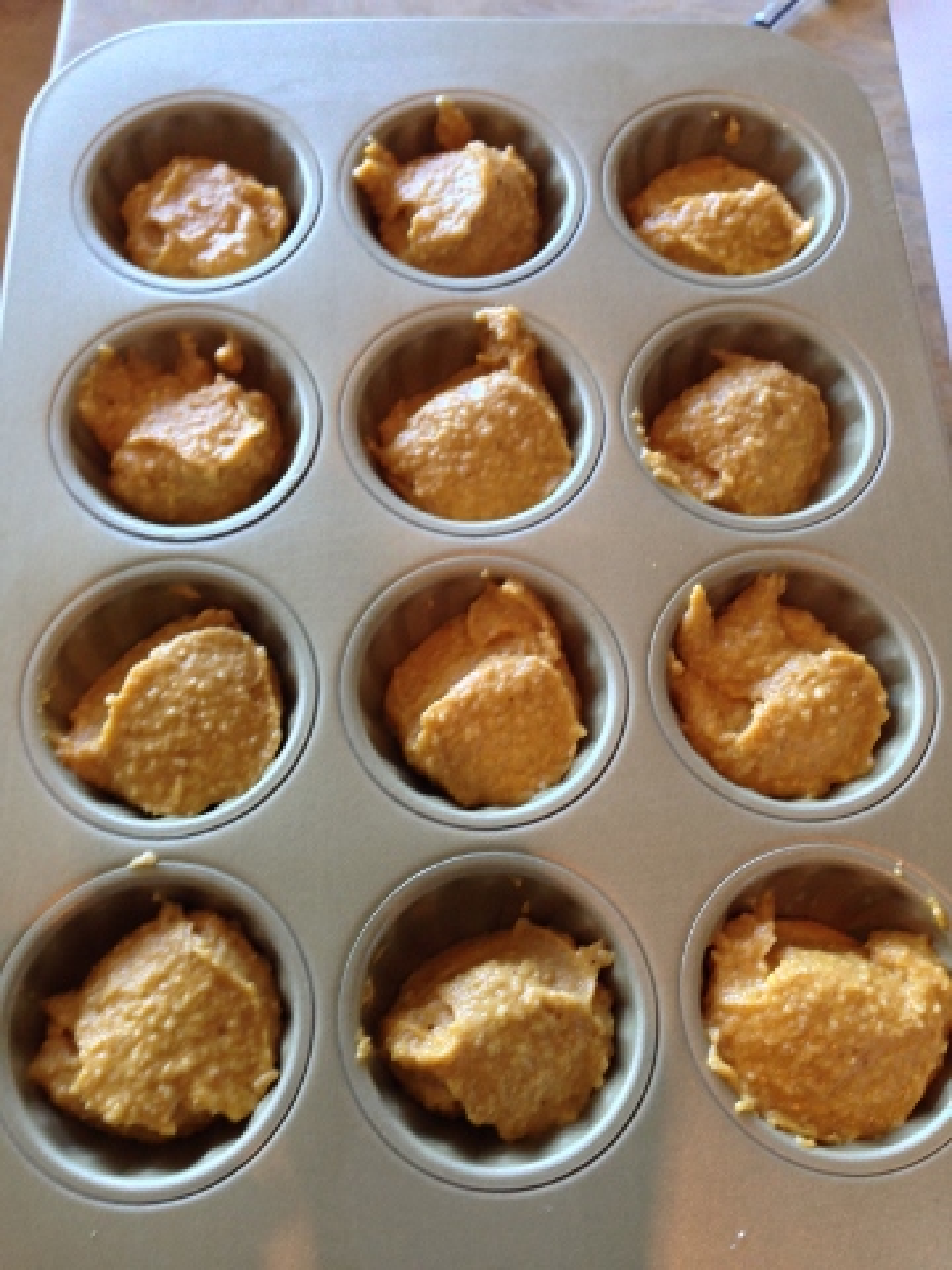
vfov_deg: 55.4
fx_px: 1210
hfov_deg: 42.9
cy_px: 635
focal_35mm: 33
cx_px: 476
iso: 50
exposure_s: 1/20
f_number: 2.4
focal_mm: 4.12
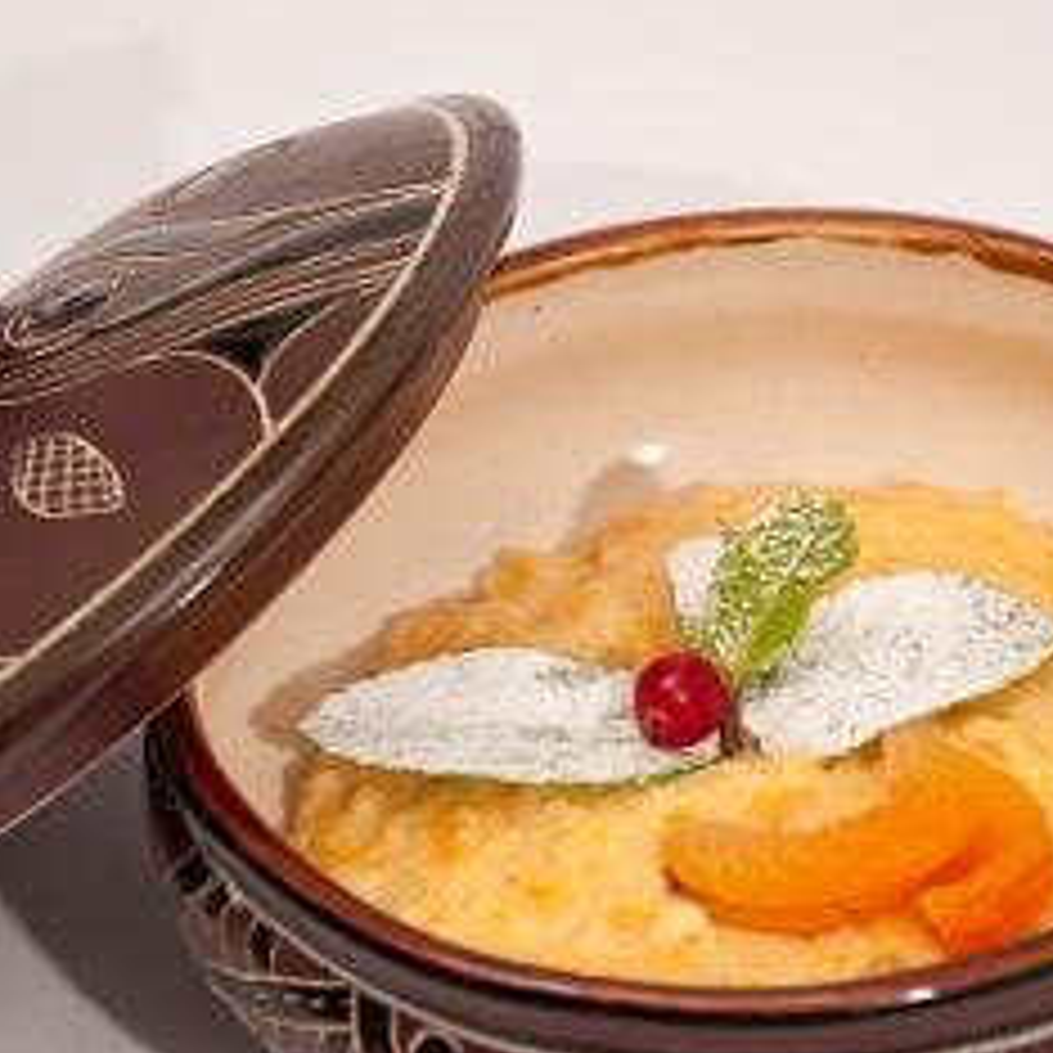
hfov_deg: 7.3
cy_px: 652
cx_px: 536
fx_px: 8225
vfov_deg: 7.3
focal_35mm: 239
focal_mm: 98
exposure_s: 1/80
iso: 200
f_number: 5.6
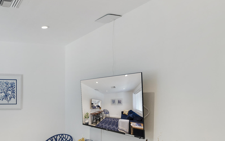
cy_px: 134
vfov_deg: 36.3
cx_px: 26
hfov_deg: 53.0
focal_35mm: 32
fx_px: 196
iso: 200
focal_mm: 7
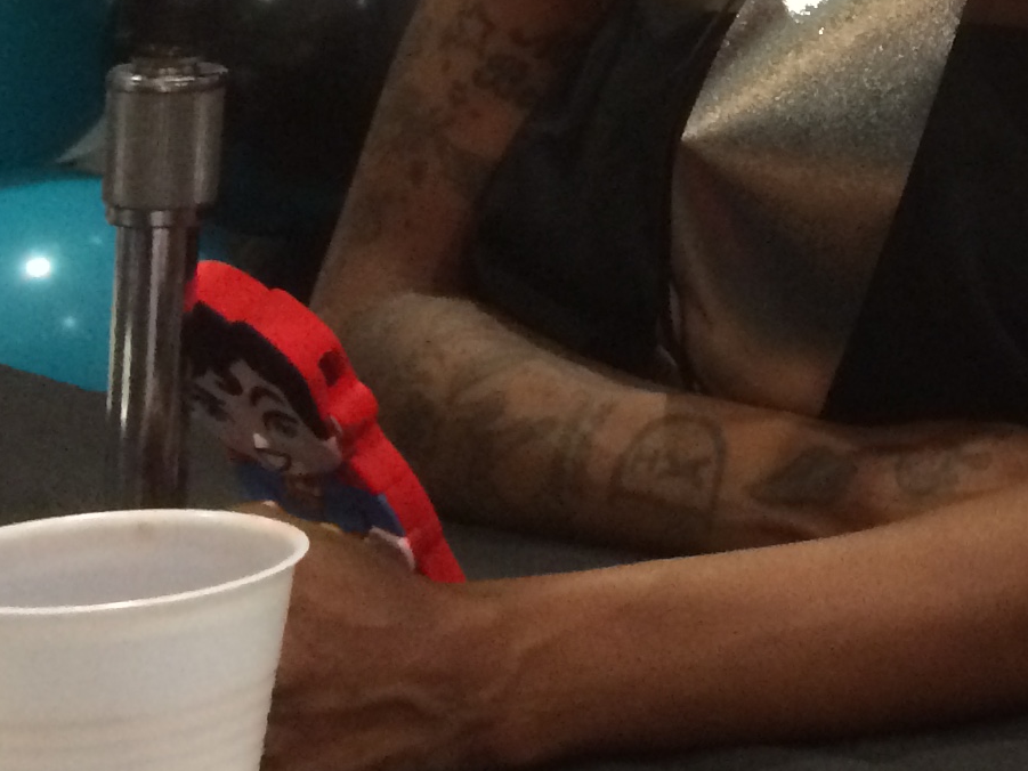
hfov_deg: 17.0
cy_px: -382
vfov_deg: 13.3
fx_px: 3119
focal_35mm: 105
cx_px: 1529
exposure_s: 1/30
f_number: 2.2
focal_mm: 4.15
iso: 250
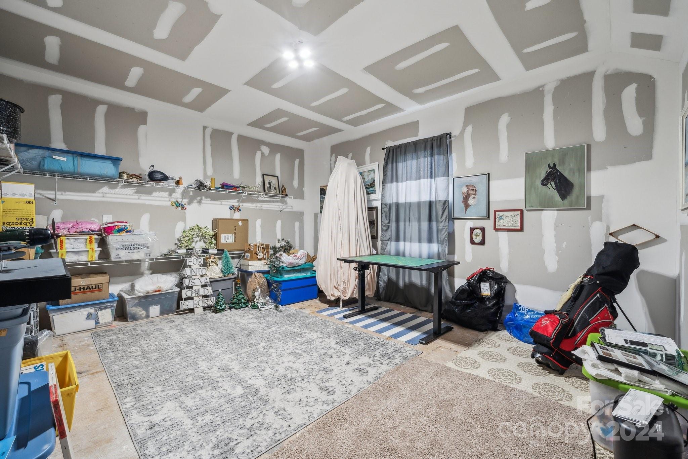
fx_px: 268
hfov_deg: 104.3
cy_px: 230
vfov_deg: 81.2
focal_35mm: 14
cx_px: 344
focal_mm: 14
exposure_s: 1/6
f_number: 7.1
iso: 160
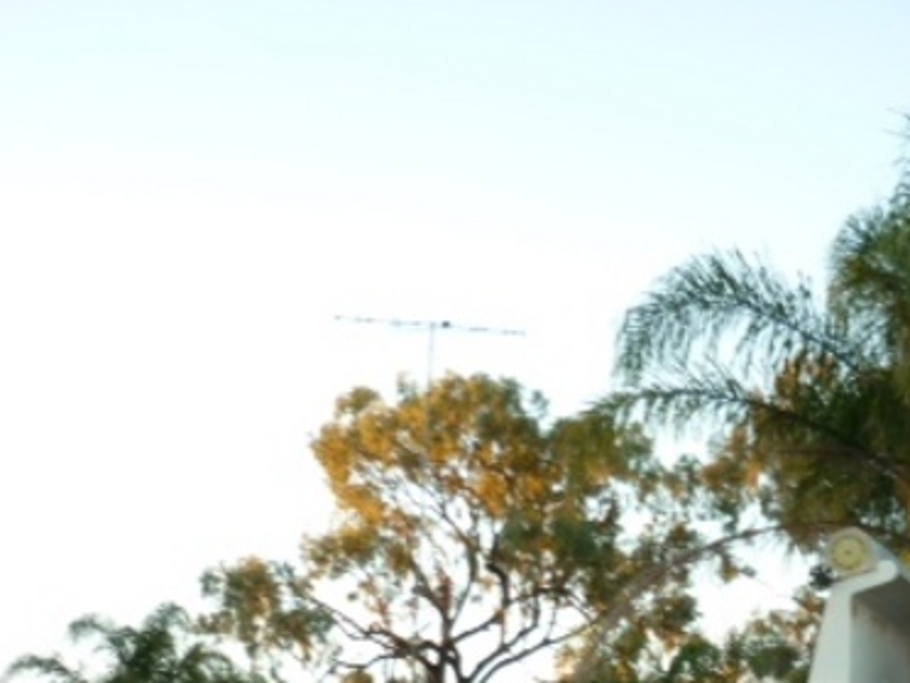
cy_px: 732
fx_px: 1866
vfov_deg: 19.9
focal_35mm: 71
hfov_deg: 26.7
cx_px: 761
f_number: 2.8
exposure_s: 1/50
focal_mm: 5.5
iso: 80
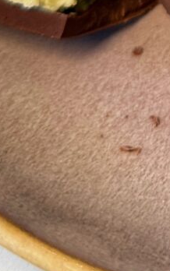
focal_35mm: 187
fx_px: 1384
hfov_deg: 6.6
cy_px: -356
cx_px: 444
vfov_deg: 10.0
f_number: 1.78
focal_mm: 6.76
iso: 50
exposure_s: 1/100
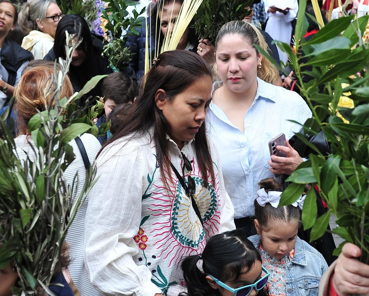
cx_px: 255
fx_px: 677
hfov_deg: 30.2
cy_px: 159
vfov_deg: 24.6
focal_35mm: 62
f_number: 5.6
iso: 400
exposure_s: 1/500
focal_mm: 35
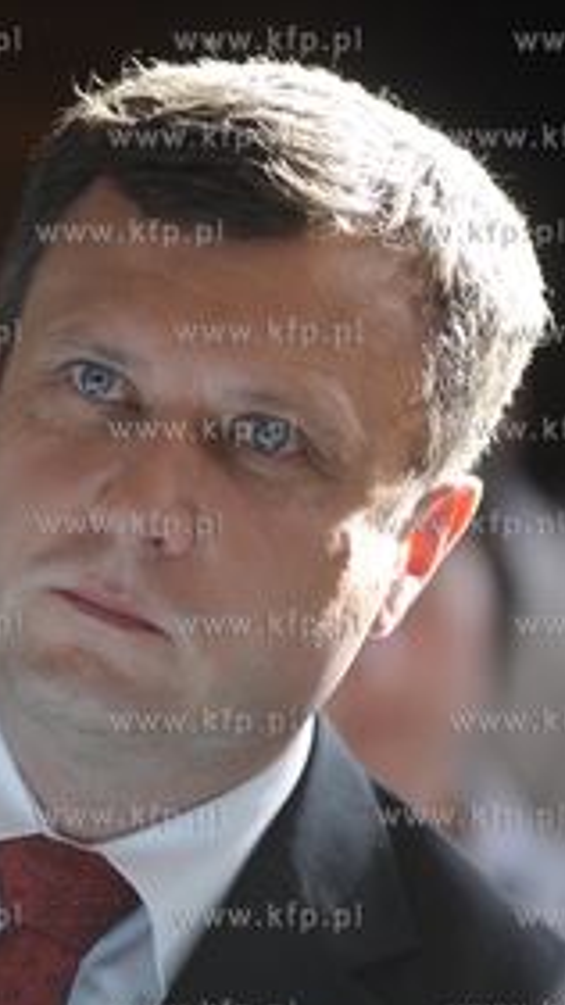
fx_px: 7939
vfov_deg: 7.2
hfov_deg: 4.1
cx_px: 154
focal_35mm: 298
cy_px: 619
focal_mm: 200
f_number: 3.5
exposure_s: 1/320
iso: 800
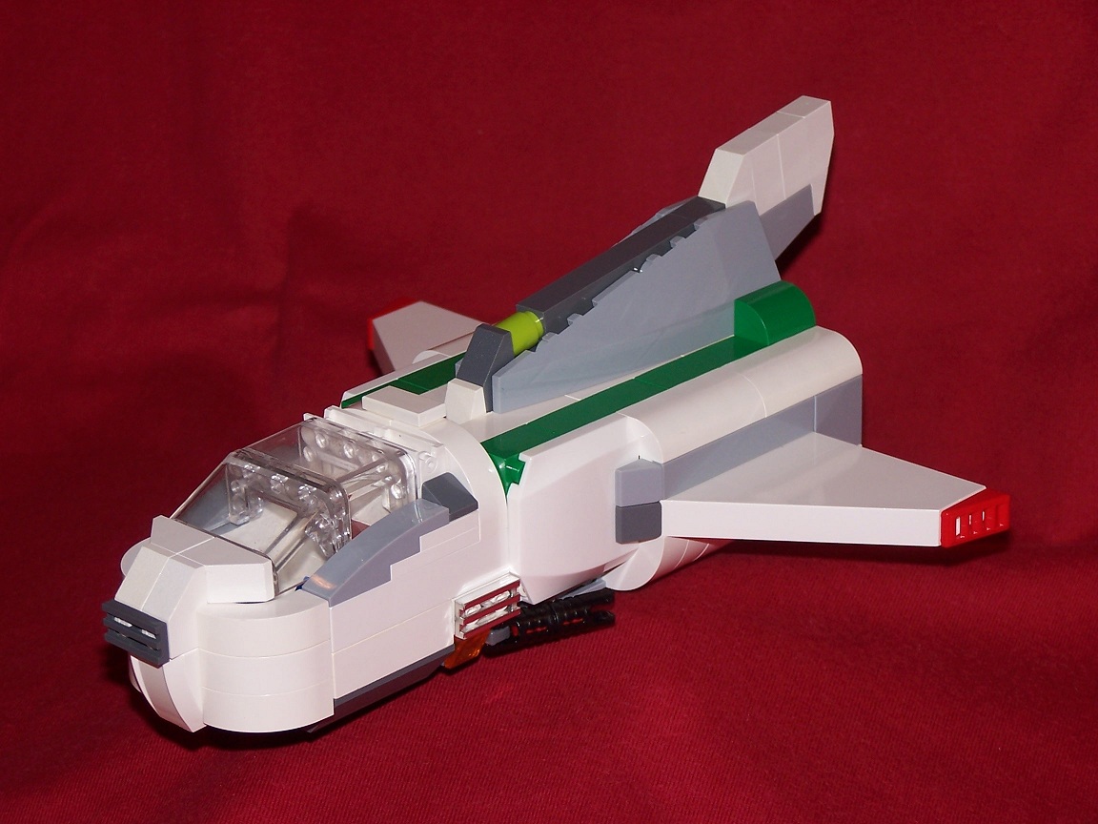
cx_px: 549
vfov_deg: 12.7
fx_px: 3711
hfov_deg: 16.8
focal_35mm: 117
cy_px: 412
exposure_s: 1/90
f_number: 3.2
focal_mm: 19.4
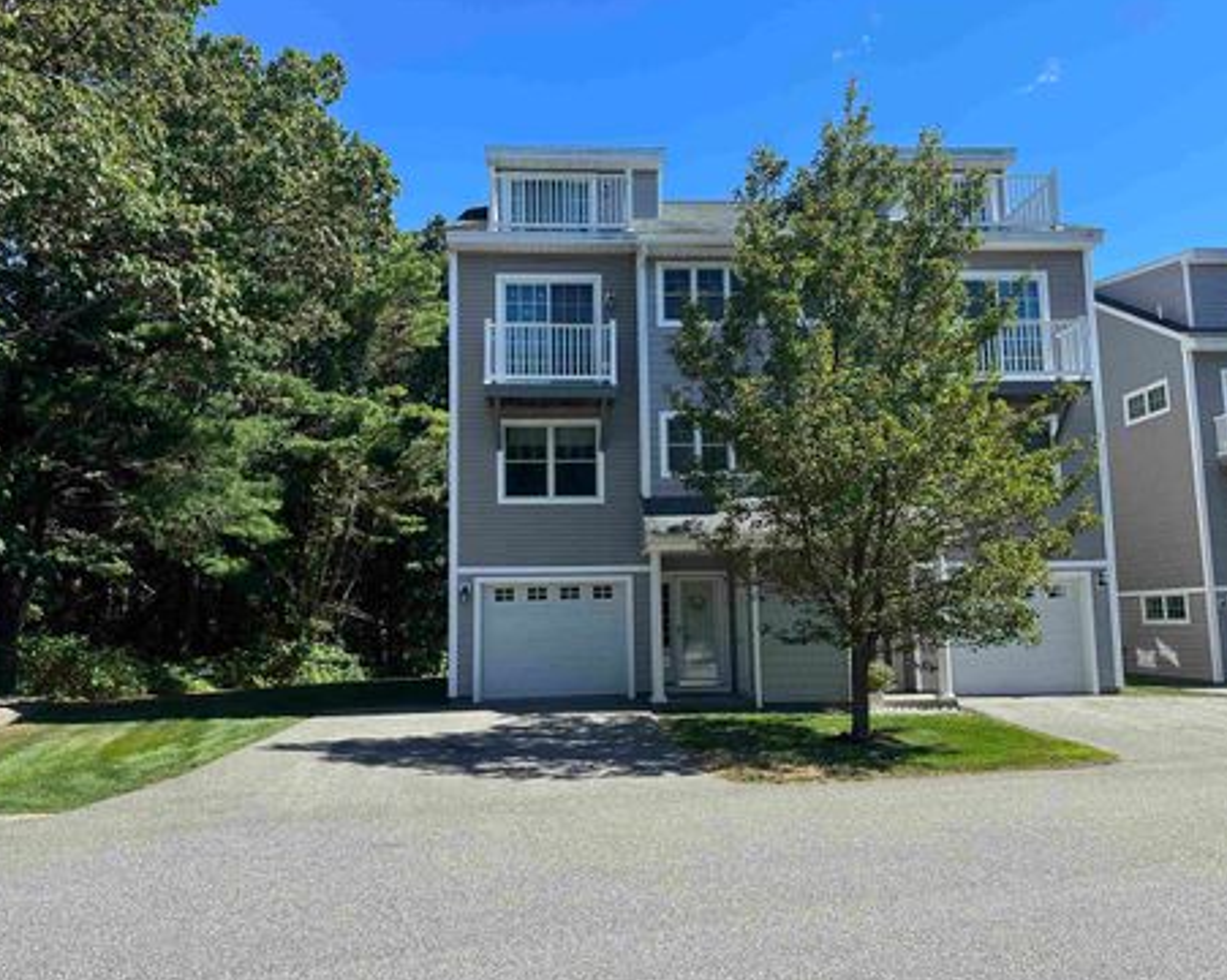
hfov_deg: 66.1
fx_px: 943
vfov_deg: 54.9
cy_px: 502
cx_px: 599
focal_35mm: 26
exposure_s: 1/2070
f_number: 1.78
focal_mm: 6.86
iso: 80
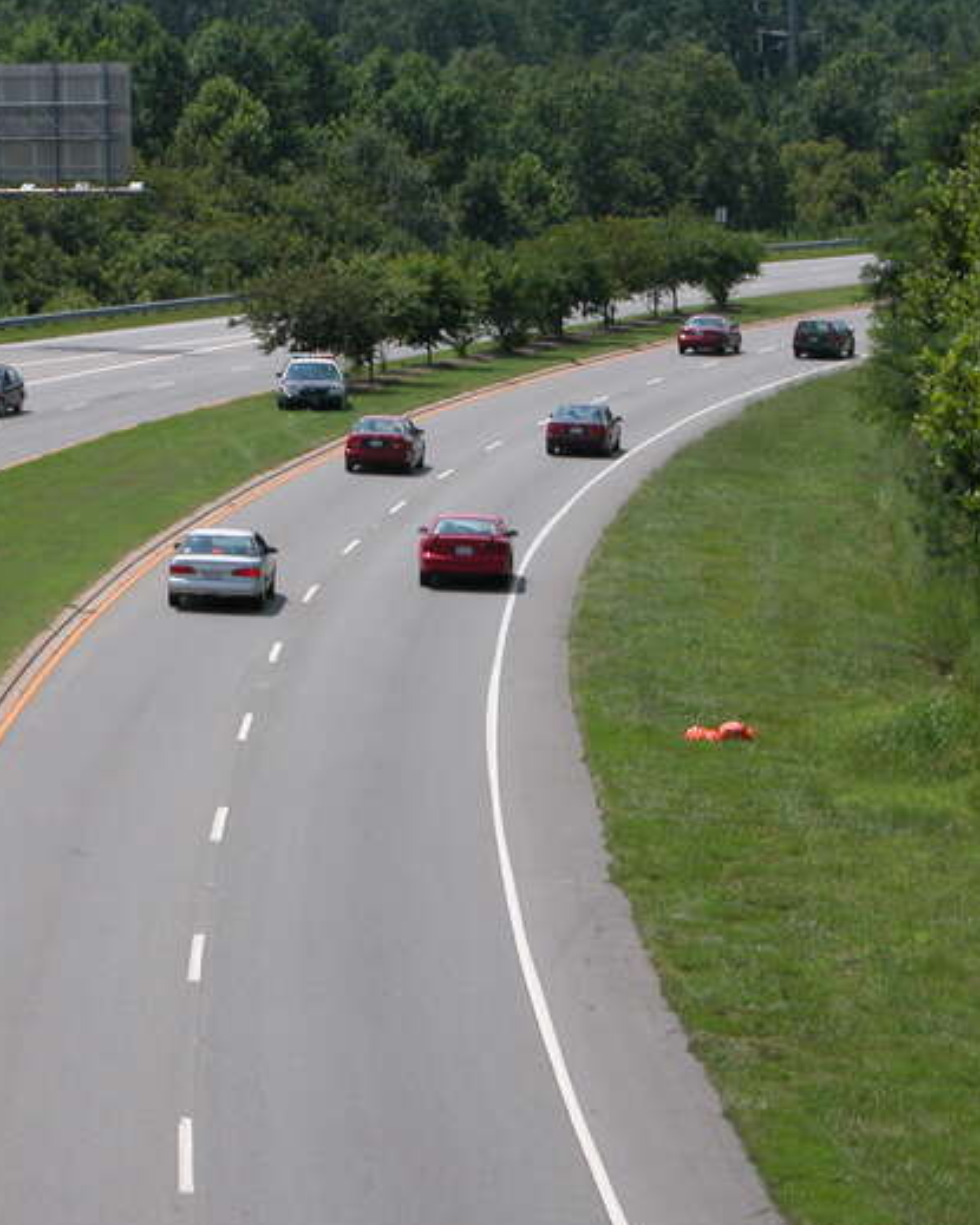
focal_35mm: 161
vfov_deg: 12.0
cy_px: 552
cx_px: 364
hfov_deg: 9.6
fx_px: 5839
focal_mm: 27.3
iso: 100
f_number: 7.4
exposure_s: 1/250
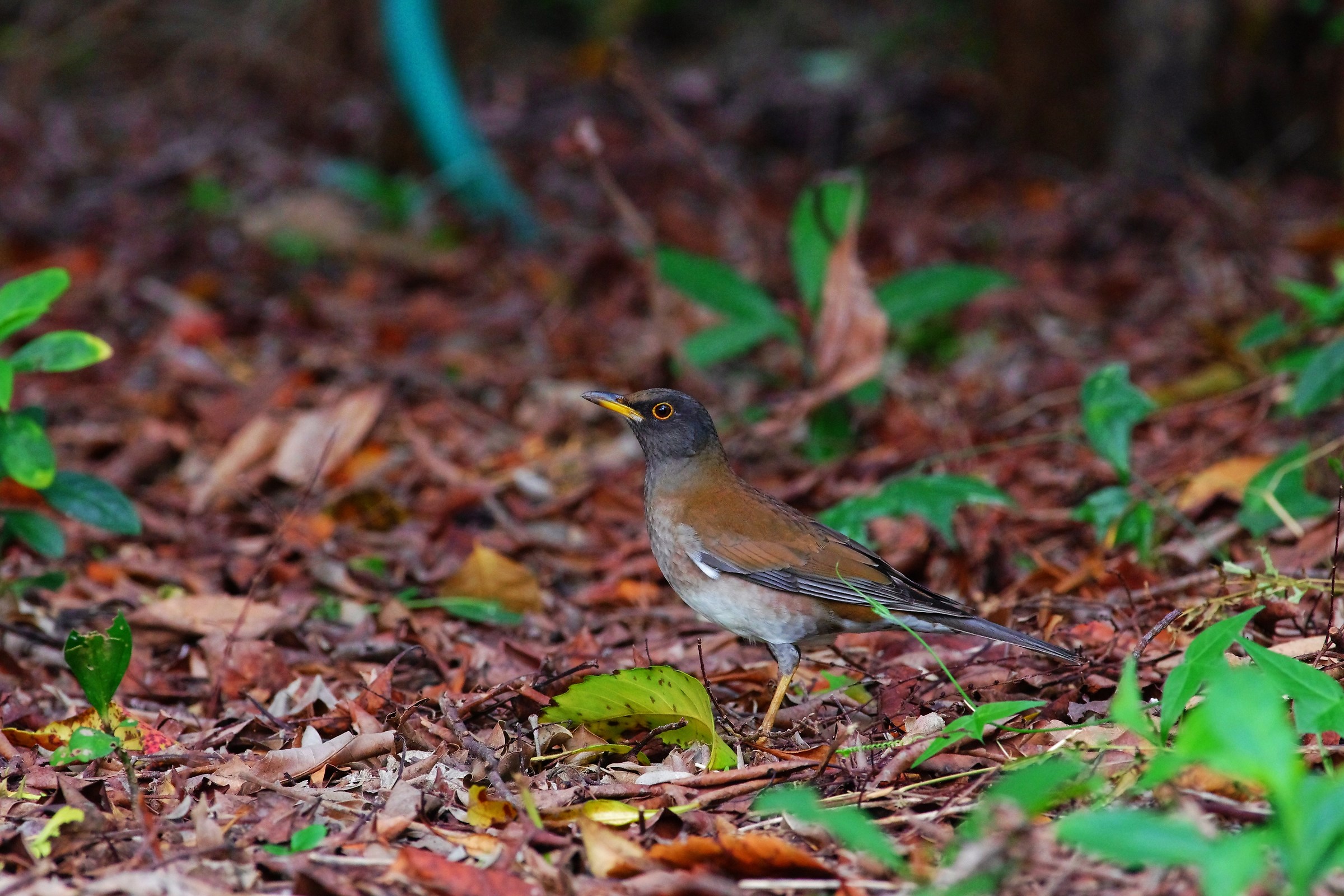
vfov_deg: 3.1
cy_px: 448
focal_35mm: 450
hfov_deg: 4.6
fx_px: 16799
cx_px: 672
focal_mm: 300
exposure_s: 1/320
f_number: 8
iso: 3200
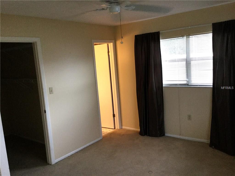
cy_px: 88
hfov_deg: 58.4
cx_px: 118
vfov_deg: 45.4
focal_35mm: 31
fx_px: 210
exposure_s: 1/30
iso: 100
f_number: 2.4
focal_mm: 3.3
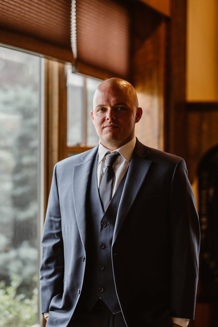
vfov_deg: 23.9
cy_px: 164
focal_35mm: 85
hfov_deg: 16.1
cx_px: 109
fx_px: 773
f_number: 1.8
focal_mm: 85
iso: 640
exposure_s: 1/250
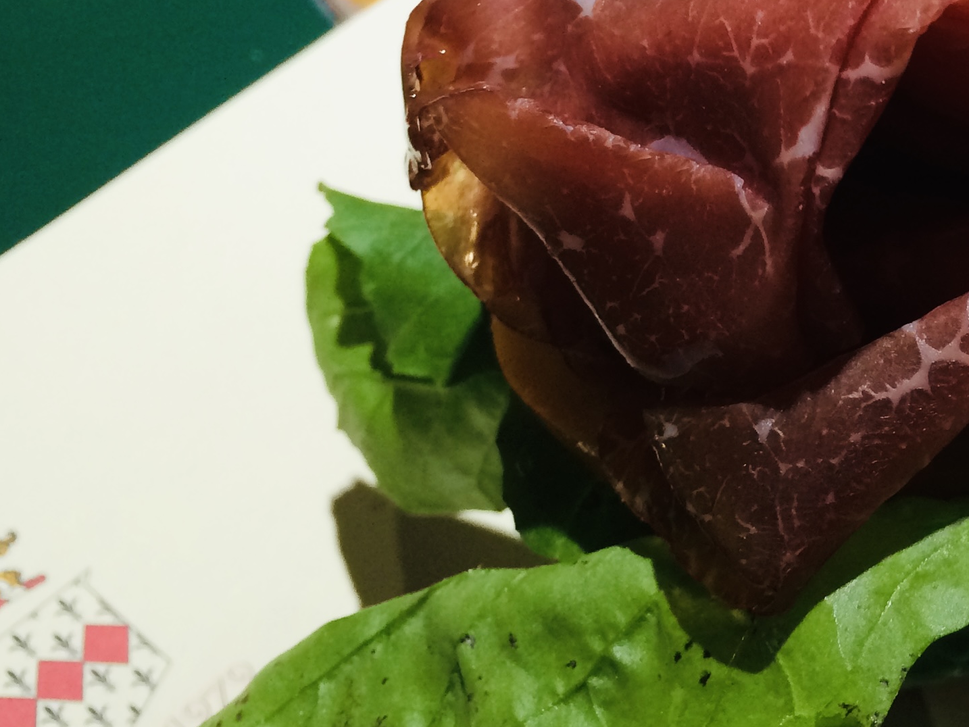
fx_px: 1848
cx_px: 1015
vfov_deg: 22.1
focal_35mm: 66
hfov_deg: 27.4
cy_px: 219
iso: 40
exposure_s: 1/30
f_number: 2.2
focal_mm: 4.15
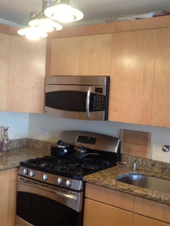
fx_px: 295
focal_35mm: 45
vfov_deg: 42.1
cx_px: 97
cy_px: 110
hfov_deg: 32.1
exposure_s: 1/20
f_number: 2.4
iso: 160
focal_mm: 4.28
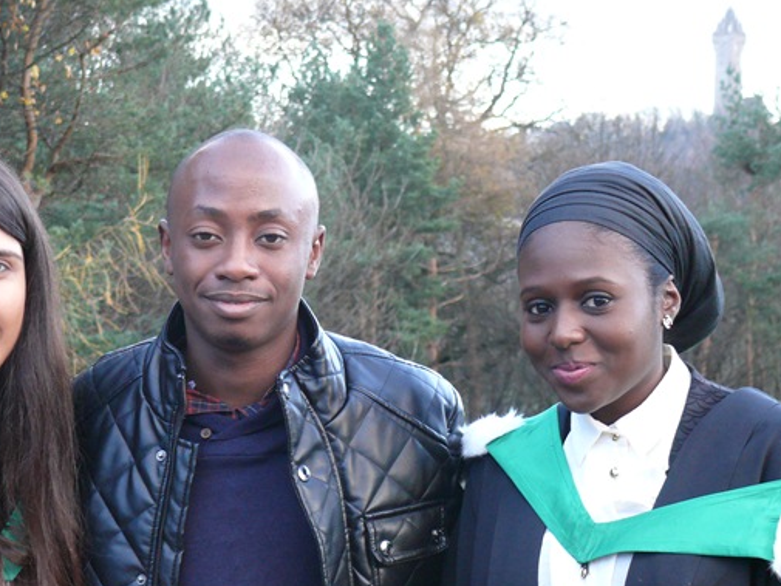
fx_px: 2437
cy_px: 408
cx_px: 247
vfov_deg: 13.7
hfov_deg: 18.1
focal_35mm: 108
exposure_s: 1/60
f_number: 3.2
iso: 200
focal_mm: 14.9
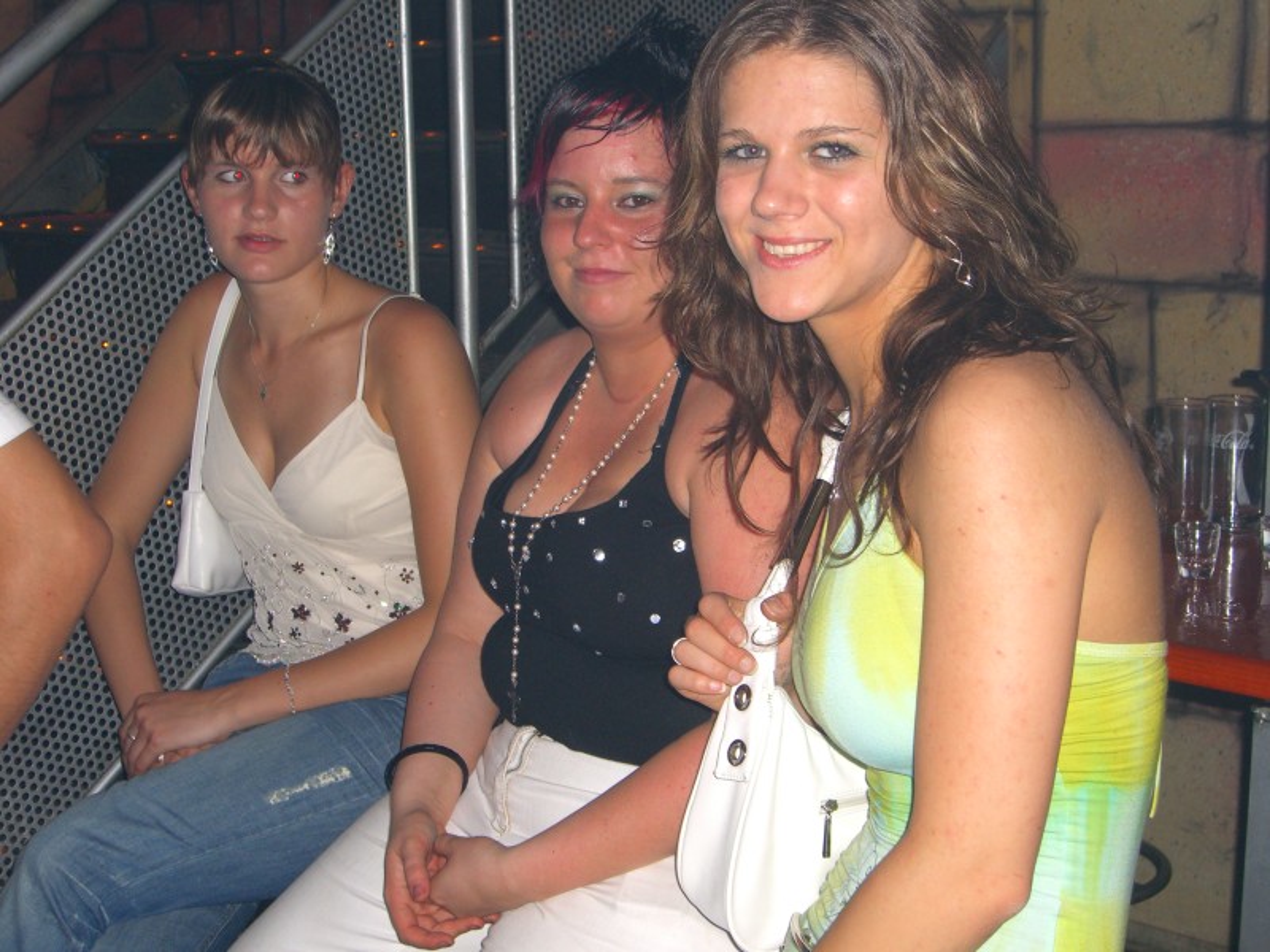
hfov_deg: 33.8
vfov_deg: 25.7
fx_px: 2091
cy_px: 476
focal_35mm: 57
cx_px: 635
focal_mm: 11.8
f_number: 3.6
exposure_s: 1/60
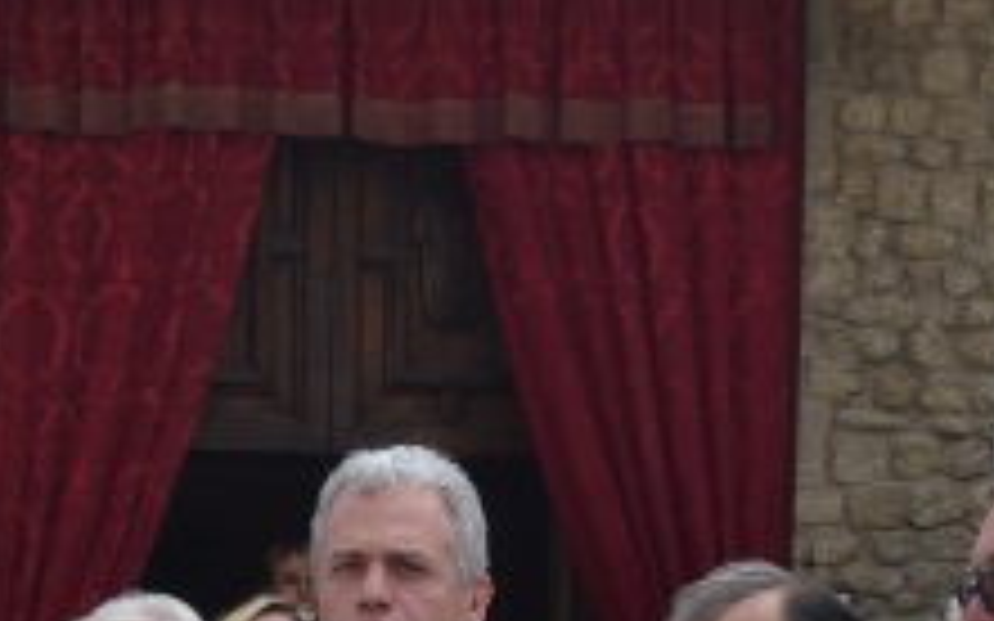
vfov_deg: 7.3
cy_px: 902
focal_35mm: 177
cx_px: 333
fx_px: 4794
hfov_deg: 11.8
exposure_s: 1/160
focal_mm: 32
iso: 100
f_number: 6.3
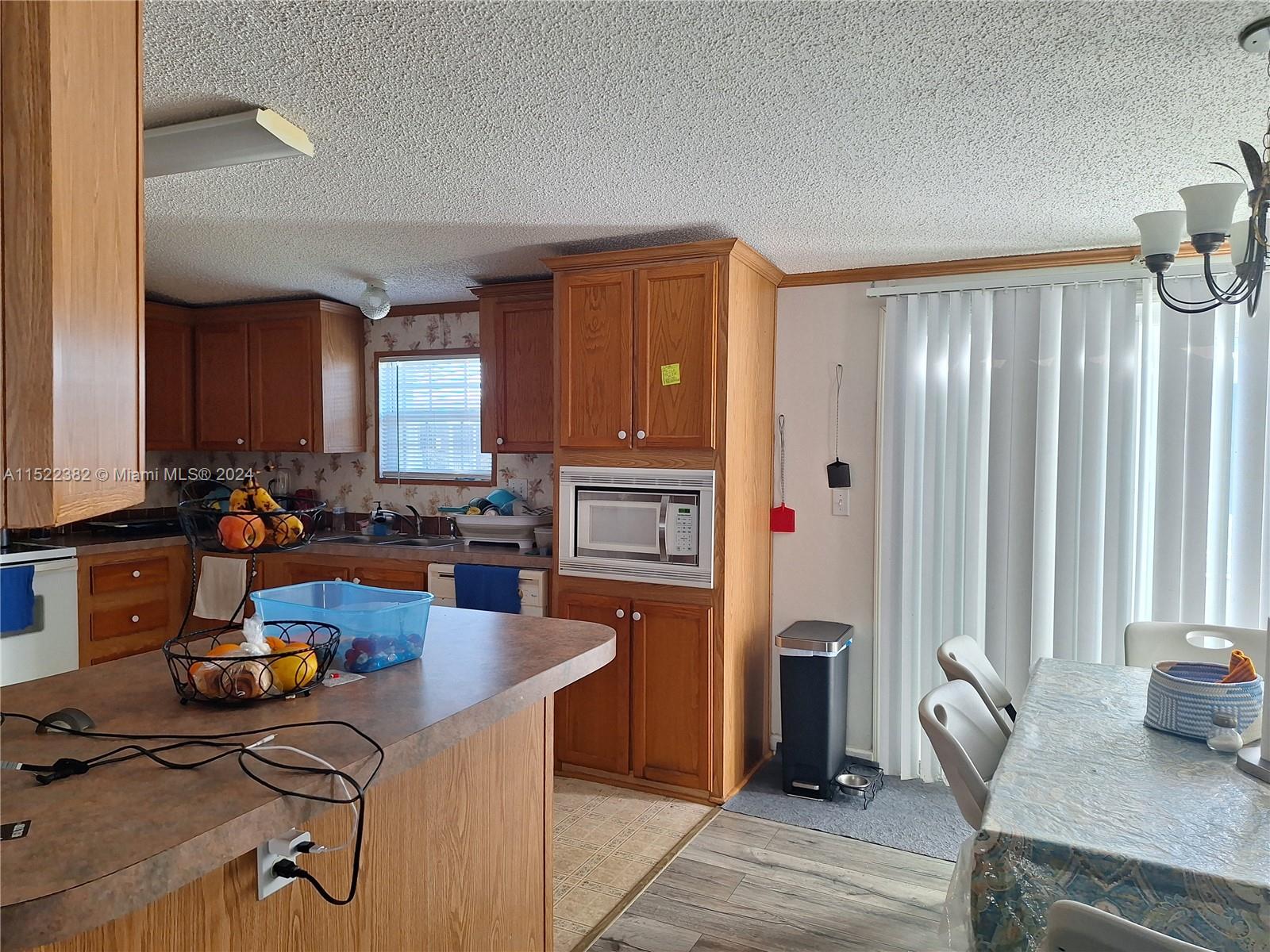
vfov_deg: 58.9
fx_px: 844
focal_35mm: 23
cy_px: 476
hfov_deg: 73.9
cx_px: 635
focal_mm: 5.54
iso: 50
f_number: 1.8
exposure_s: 1/120
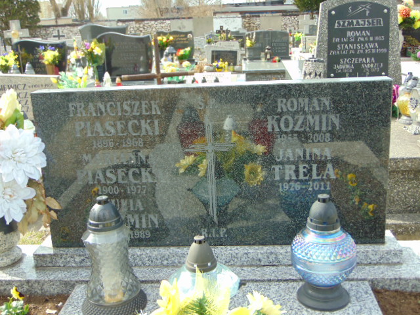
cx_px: 210
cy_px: 158
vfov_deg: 34.3
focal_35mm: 42
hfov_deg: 44.8
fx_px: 510
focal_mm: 7.6
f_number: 3.3
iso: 80
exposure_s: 1/250
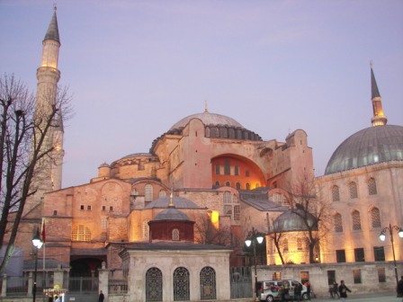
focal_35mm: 36
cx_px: 202
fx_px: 419
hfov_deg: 51.4
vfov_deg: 39.7
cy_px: 151
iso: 100
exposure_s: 1/10
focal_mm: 6
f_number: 2.8
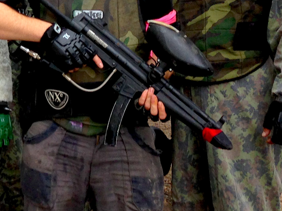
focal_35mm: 103
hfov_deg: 17.7
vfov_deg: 14.1
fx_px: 839
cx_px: -98
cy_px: -9
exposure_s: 1/120
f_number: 2.4
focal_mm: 4.13
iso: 64
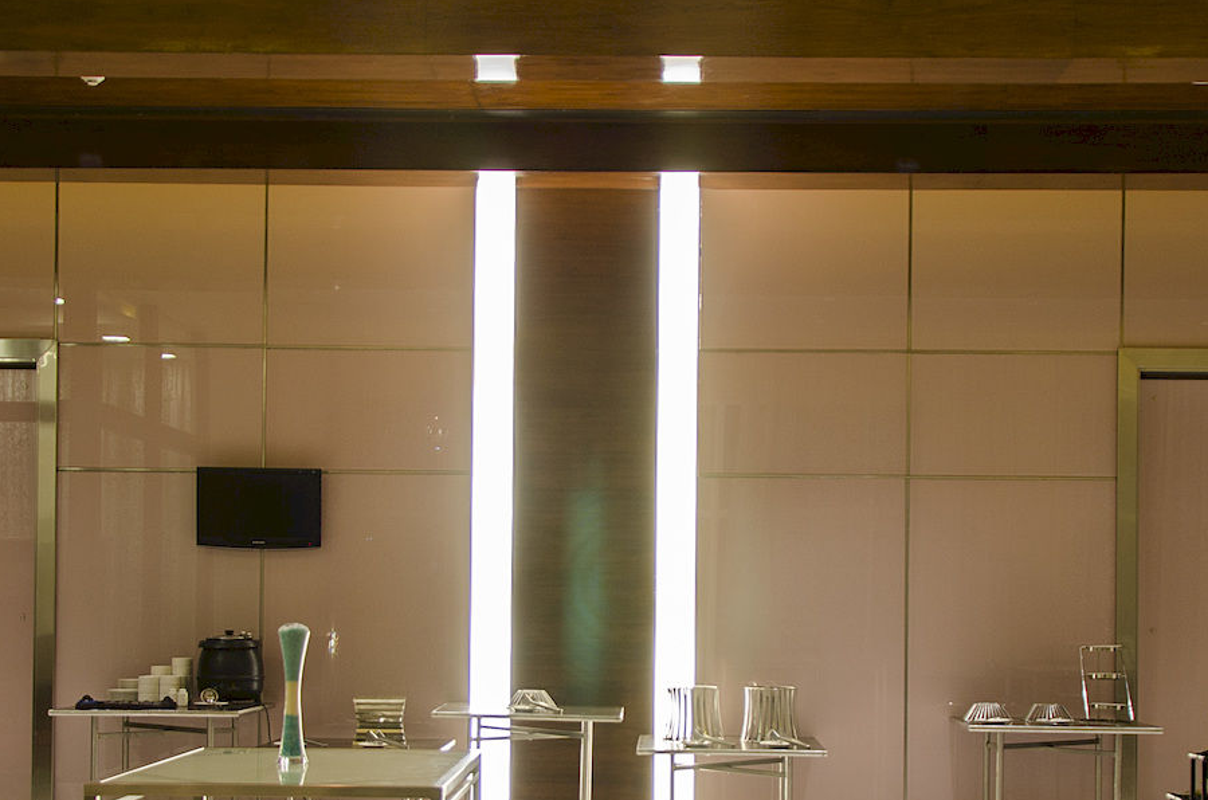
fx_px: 2009
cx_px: 620
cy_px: 560
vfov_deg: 22.4
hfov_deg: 33.5
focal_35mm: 60
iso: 100
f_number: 3.5
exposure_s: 1/2.5
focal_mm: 18
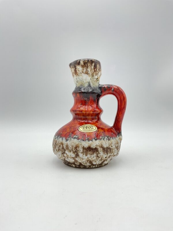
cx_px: 86
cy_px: 116
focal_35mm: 29
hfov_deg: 48.2
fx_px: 193
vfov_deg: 61.7
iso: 20
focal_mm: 3
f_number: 1.8
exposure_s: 1/152
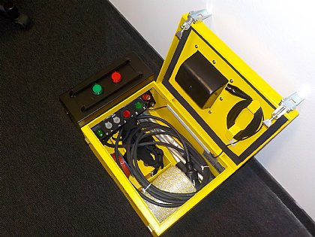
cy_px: 118
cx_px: 158
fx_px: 273
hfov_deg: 60.0
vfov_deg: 46.8
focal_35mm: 30
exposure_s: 1/30
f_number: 3.3
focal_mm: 4.1
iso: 200
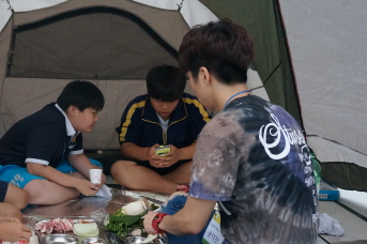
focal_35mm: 56
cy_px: 142
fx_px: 570
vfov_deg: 24.1
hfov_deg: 34.3
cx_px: 62
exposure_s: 1/160
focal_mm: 20
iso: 1600
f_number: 4
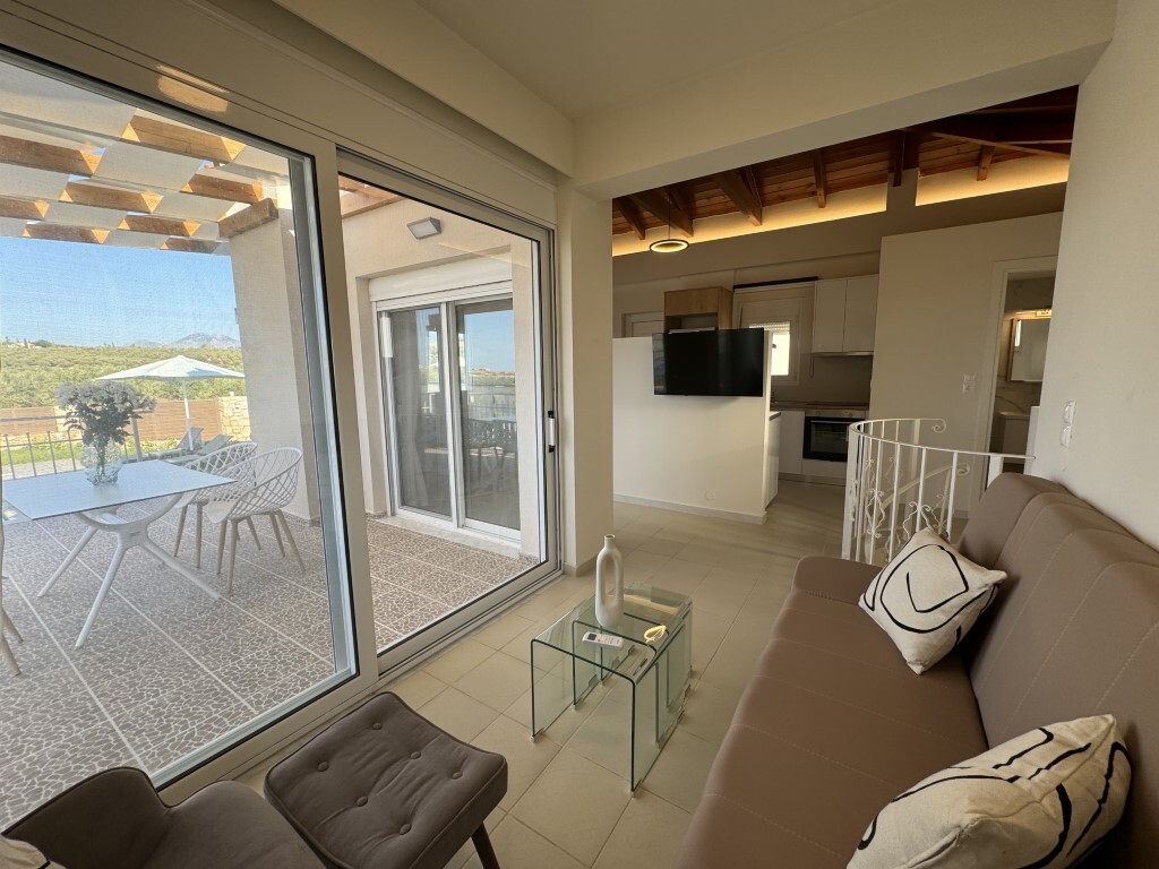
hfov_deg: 102.1
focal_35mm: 14
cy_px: 434
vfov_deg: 85.7
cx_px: 580
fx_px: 469
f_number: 2.2
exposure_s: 1/124
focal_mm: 2.22
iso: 40
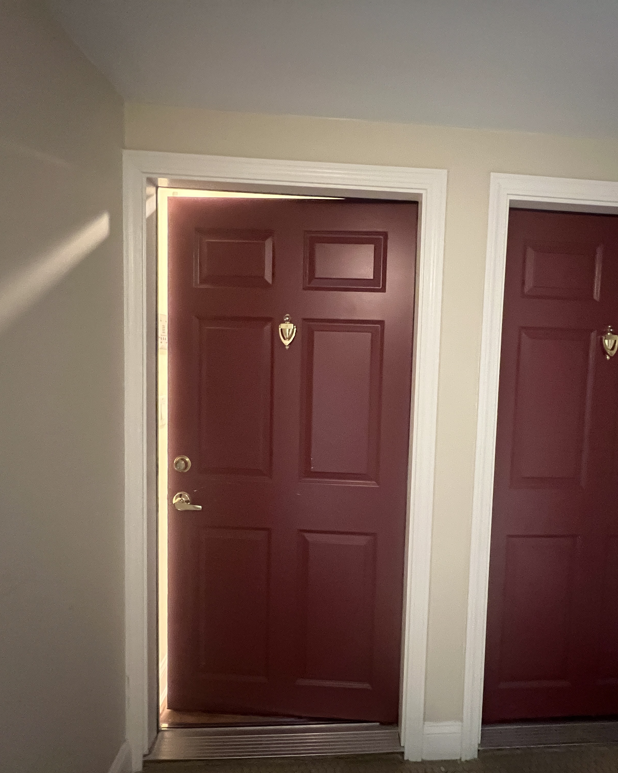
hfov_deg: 76.2
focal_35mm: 17
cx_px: 368
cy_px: 388
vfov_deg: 89.6
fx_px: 389
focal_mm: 1.57
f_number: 1.8
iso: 800
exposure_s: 1/40
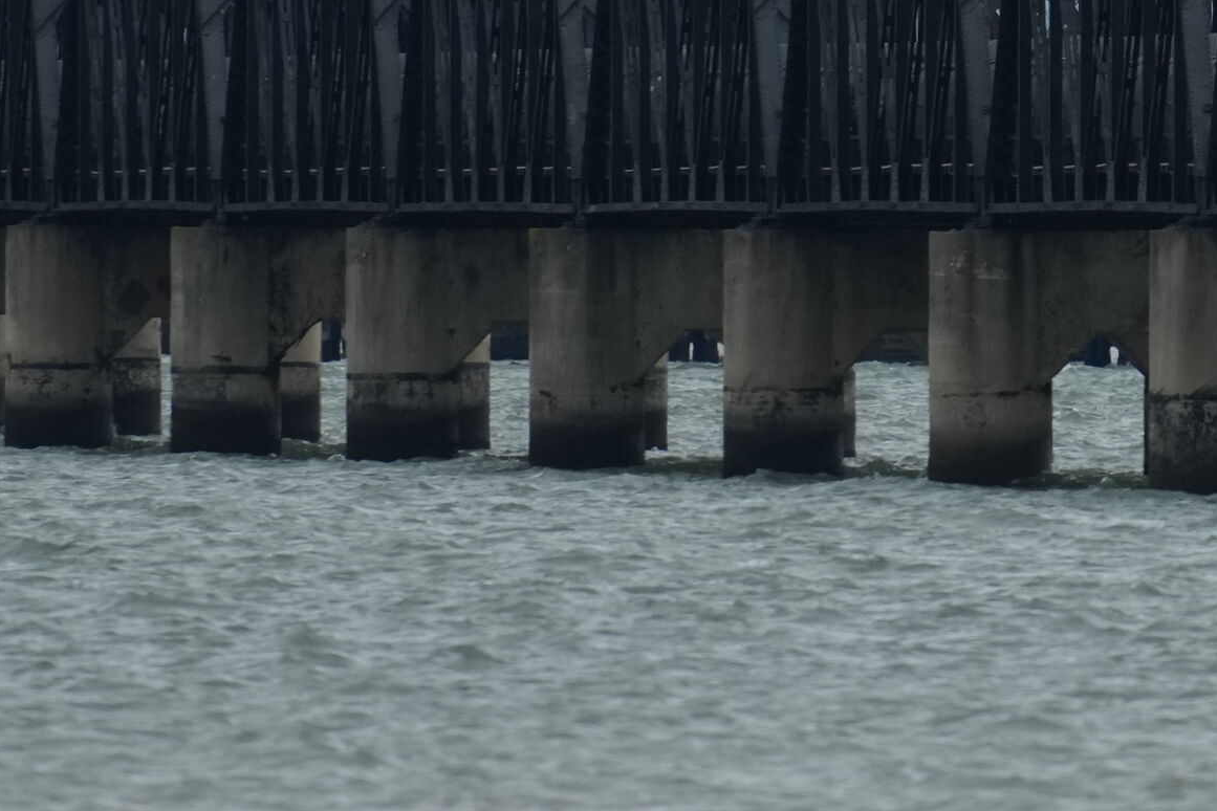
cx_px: 1339
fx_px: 75482
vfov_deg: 0.6
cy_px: -445
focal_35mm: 2233
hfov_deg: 0.9
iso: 640
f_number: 5.6
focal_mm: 600
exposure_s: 1/2000
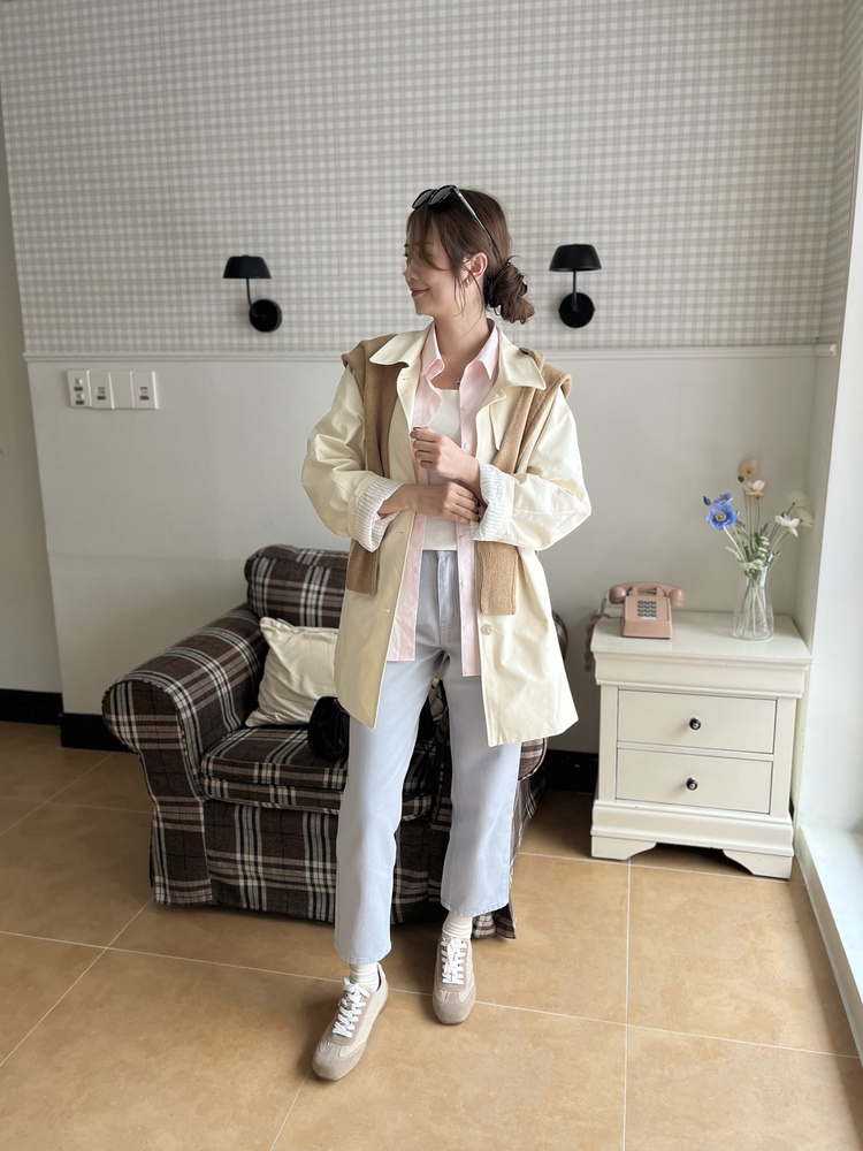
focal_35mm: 26
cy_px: 576
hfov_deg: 53.1
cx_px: 432
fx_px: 864
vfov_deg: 67.3
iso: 125
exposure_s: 1/121
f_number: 1.6
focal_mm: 5.1
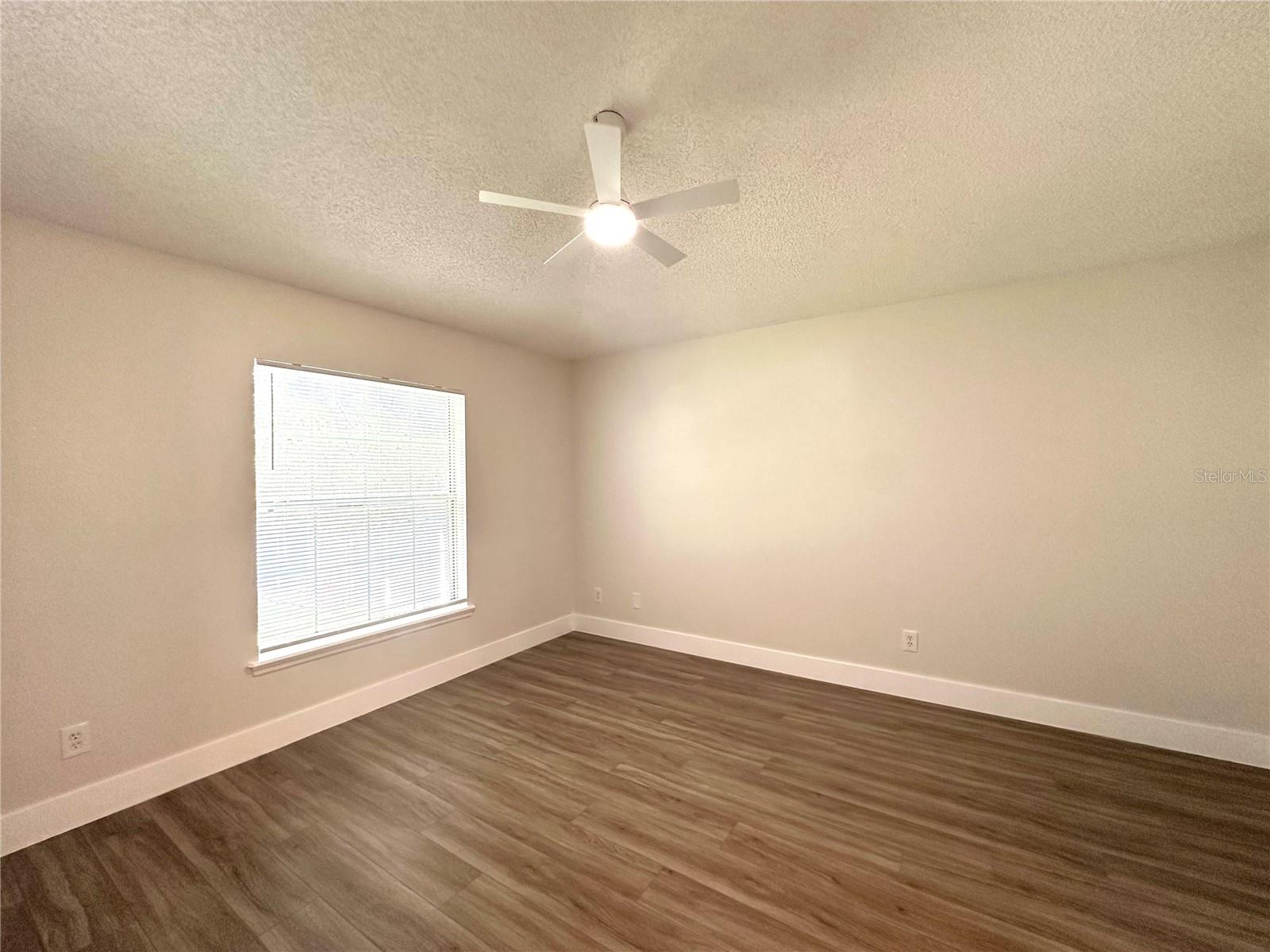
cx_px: 635
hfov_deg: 102.1
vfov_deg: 85.6
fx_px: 513
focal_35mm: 14
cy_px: 476
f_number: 2.2
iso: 200
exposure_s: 1/120
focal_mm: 2.22
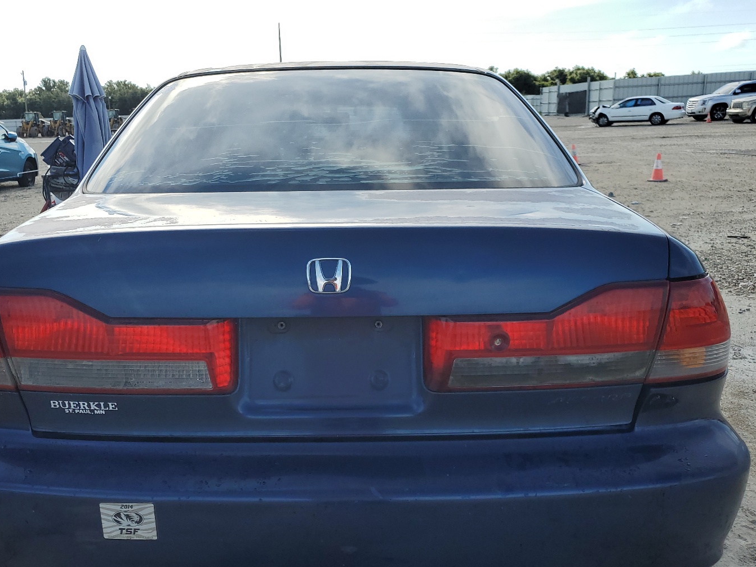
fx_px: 677
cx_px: 346
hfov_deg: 58.3
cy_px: 334
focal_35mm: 31
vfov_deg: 45.2
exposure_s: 1/2500
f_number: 1.5
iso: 50
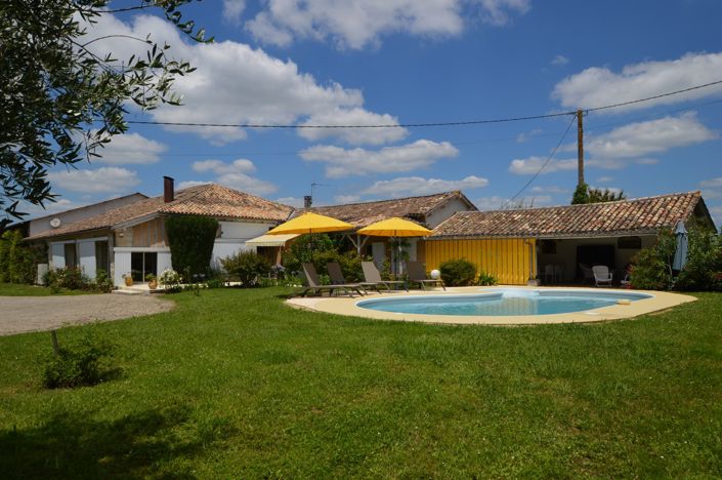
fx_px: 481
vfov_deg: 53.0
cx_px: 361
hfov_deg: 73.8
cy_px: 240
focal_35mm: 24
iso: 100
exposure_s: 1/320
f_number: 9
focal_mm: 16
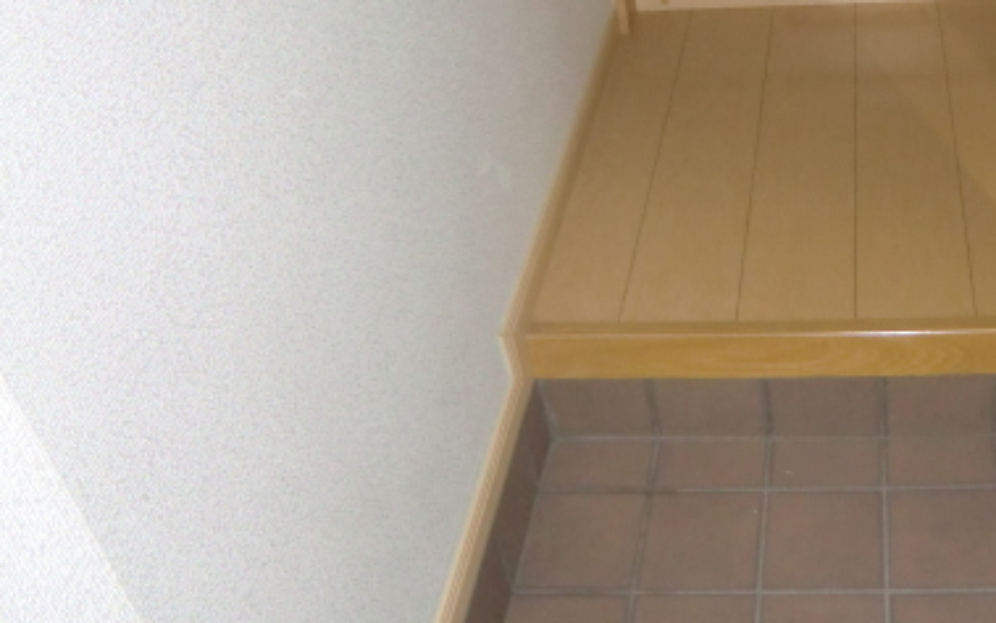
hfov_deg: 43.7
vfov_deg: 29.1
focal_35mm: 43
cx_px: 817
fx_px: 1167
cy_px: 110
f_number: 3.2
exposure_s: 1/50
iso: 400
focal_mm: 4.3
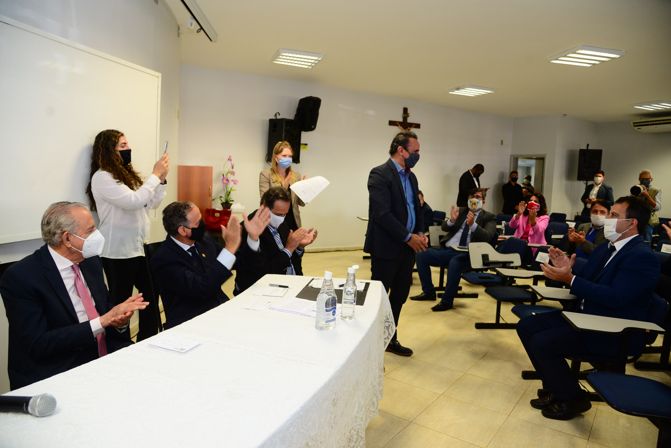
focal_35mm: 24
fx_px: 447
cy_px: 224
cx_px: 336
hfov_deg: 73.7
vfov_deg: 53.2
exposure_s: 1/80
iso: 1000
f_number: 4.5
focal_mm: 24
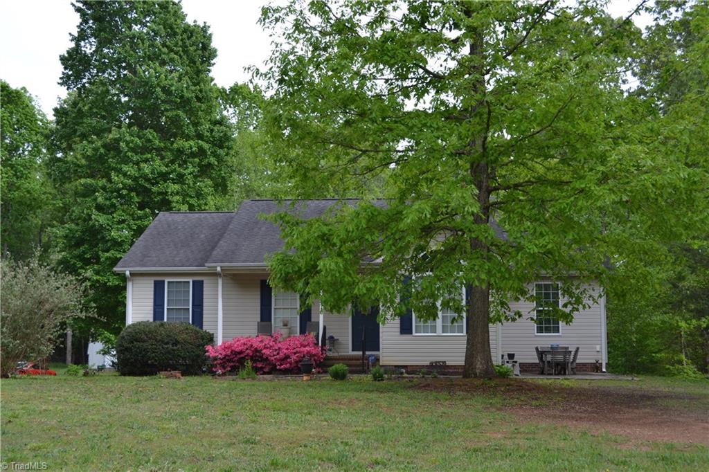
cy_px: 236
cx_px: 354
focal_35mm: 48
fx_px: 945
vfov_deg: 28.1
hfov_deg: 41.1
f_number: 5.6
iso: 100
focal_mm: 32
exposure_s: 1/125
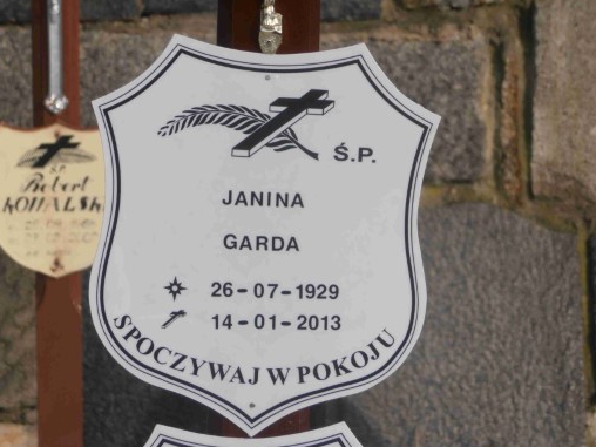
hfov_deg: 9.5
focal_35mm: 209
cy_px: 238
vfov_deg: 7.1
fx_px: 3598
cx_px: 293
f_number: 5.9
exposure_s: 1/400
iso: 80
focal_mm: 29.44
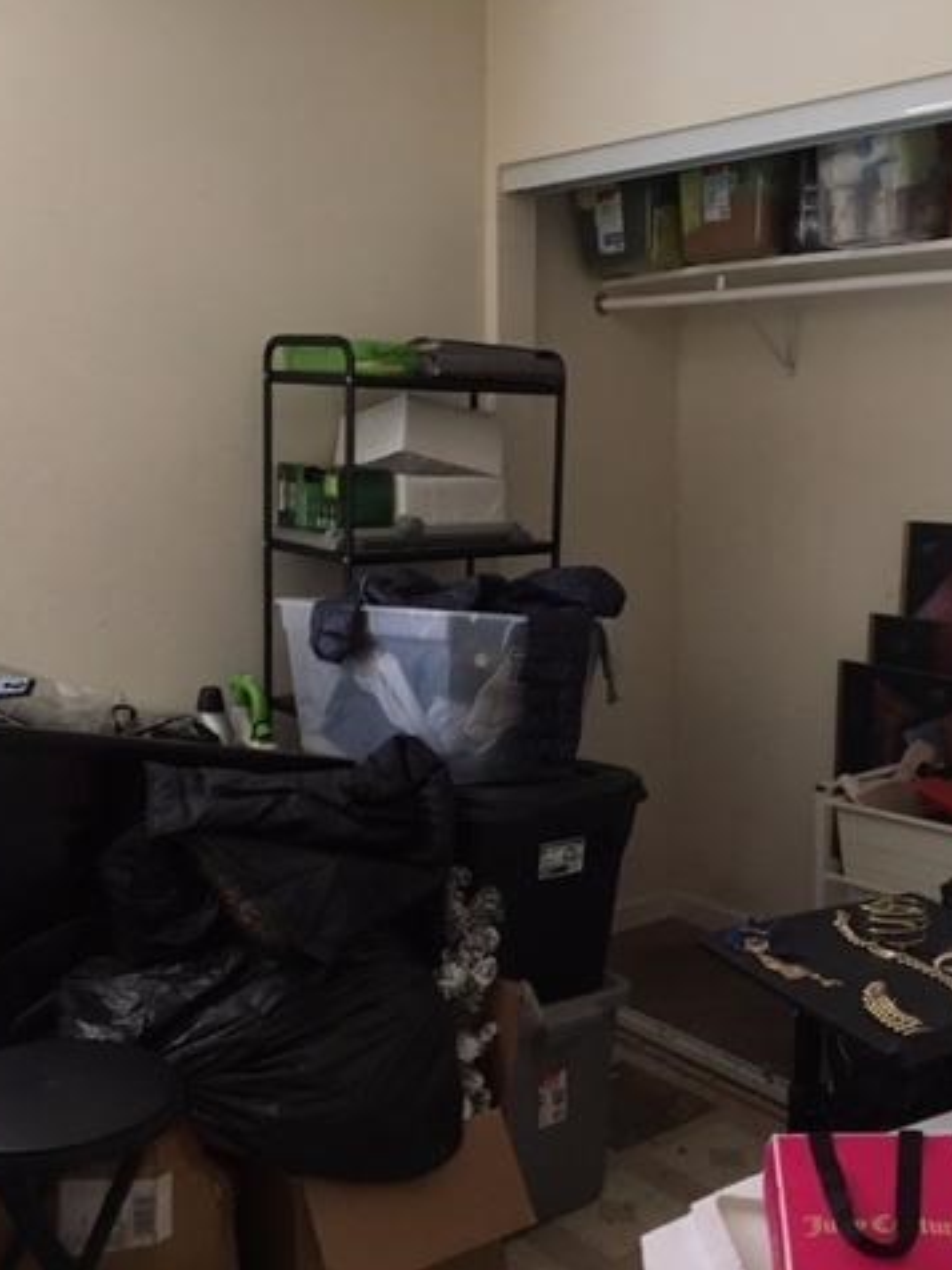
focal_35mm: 39
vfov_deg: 47.9
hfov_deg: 36.7
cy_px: 632
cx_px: 560
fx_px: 1430
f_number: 2.2
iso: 200
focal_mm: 4.15
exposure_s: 1/20
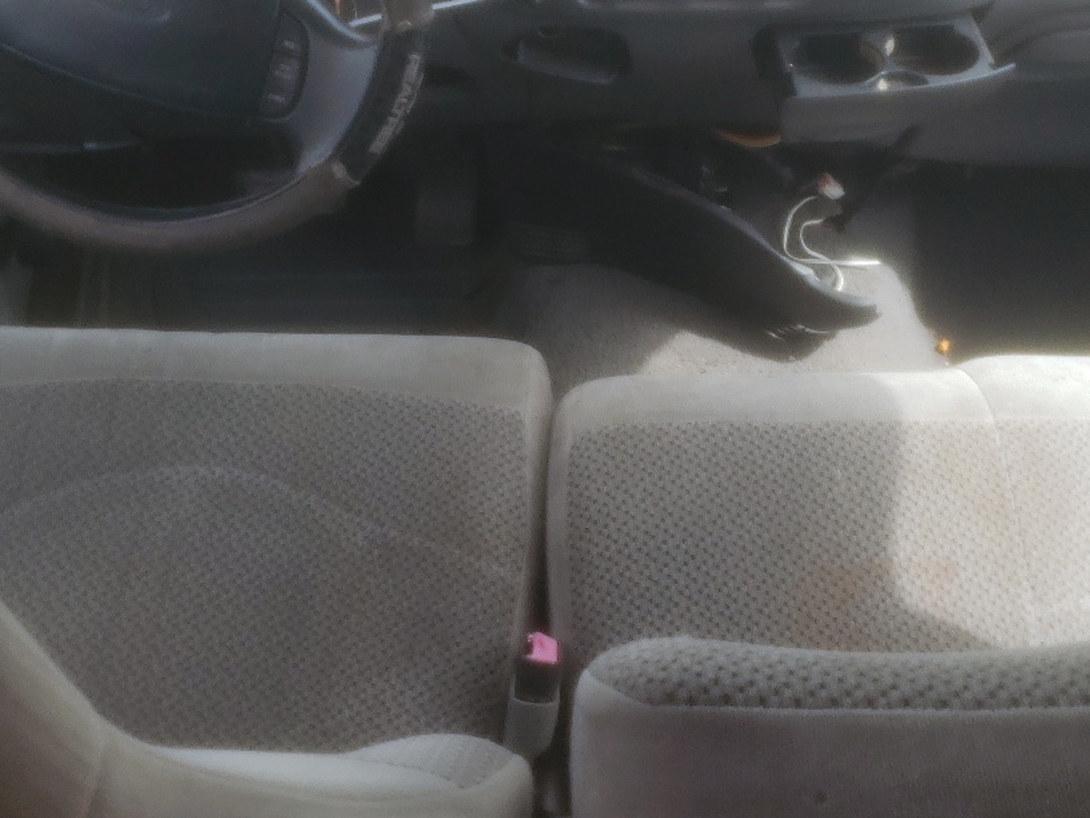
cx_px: 566
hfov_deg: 37.5
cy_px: 293
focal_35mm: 51
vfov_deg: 28.4
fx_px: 1606
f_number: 1.5
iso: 50
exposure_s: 1/312
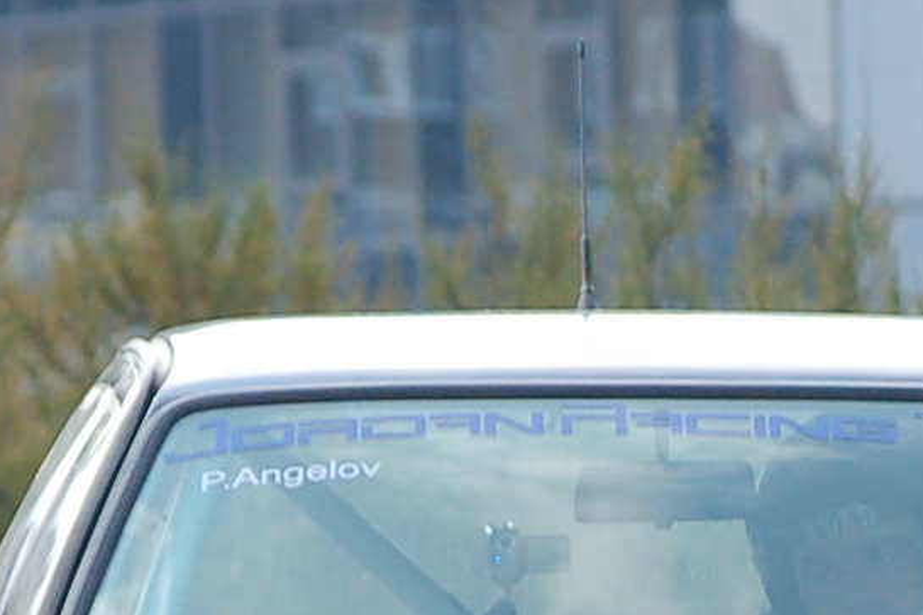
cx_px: 393
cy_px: 932
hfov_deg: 2.4
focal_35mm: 869
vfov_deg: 1.6
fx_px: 22266
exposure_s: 1/800
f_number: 4.8
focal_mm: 105
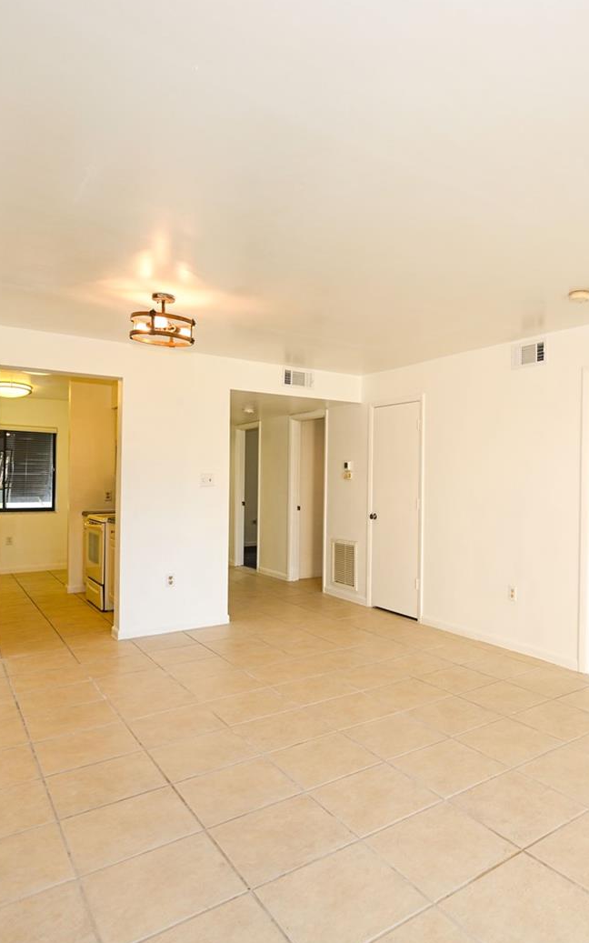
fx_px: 585
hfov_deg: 51.7
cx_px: 424
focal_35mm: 23
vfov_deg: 77.7
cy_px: 465
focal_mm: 14.5
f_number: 4
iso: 2500
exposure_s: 1/60
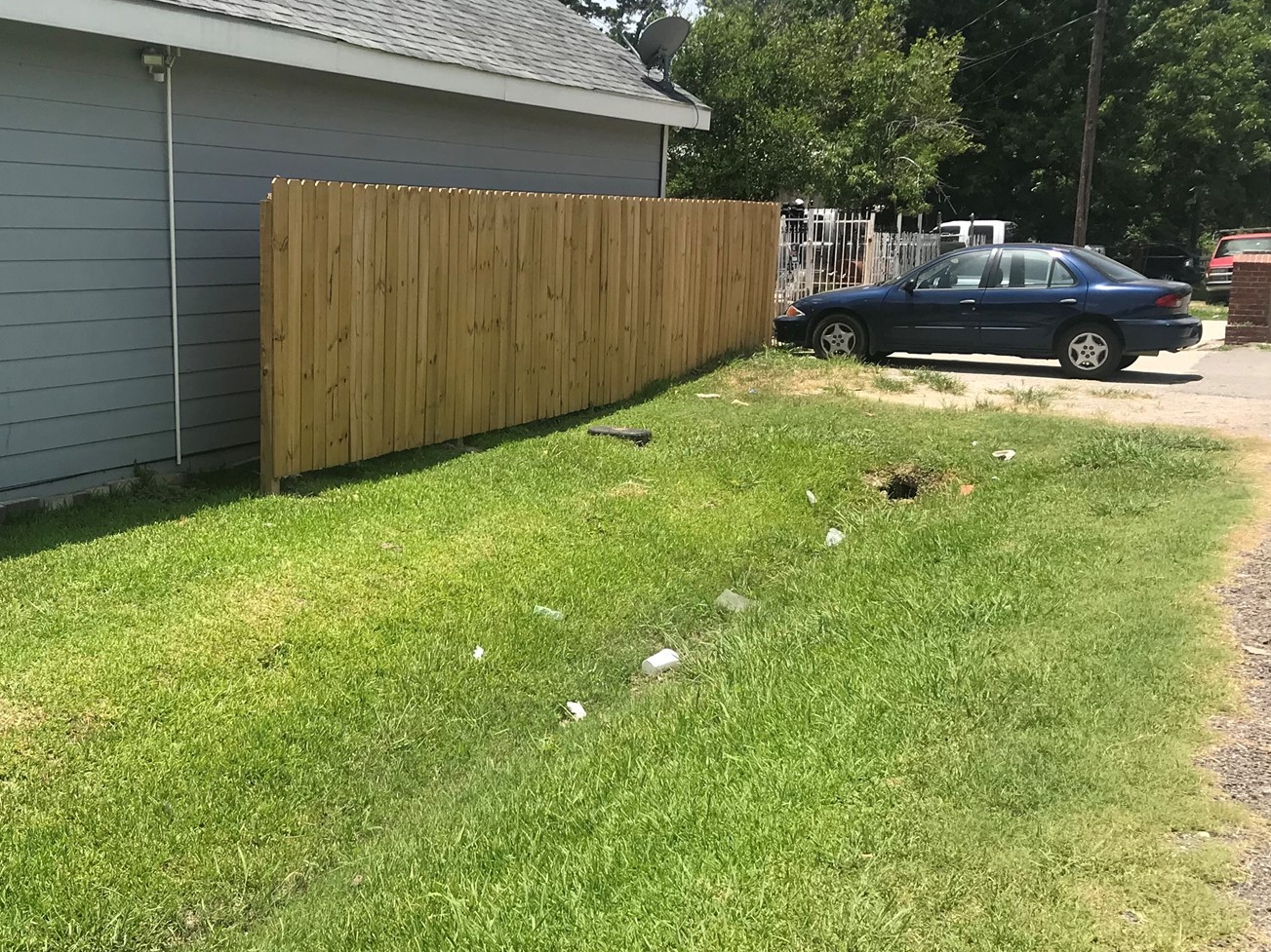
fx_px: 1615
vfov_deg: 32.8
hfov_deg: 42.4
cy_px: 523
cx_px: 422
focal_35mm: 44
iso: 20
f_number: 1.8
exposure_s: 1/1773
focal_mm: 3.99
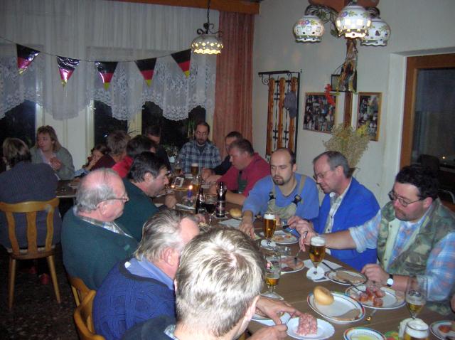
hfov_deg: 54.0
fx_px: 446
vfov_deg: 41.7
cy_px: 170
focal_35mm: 34
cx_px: 228
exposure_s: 1/60.1
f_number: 2.9
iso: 200
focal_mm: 5.7
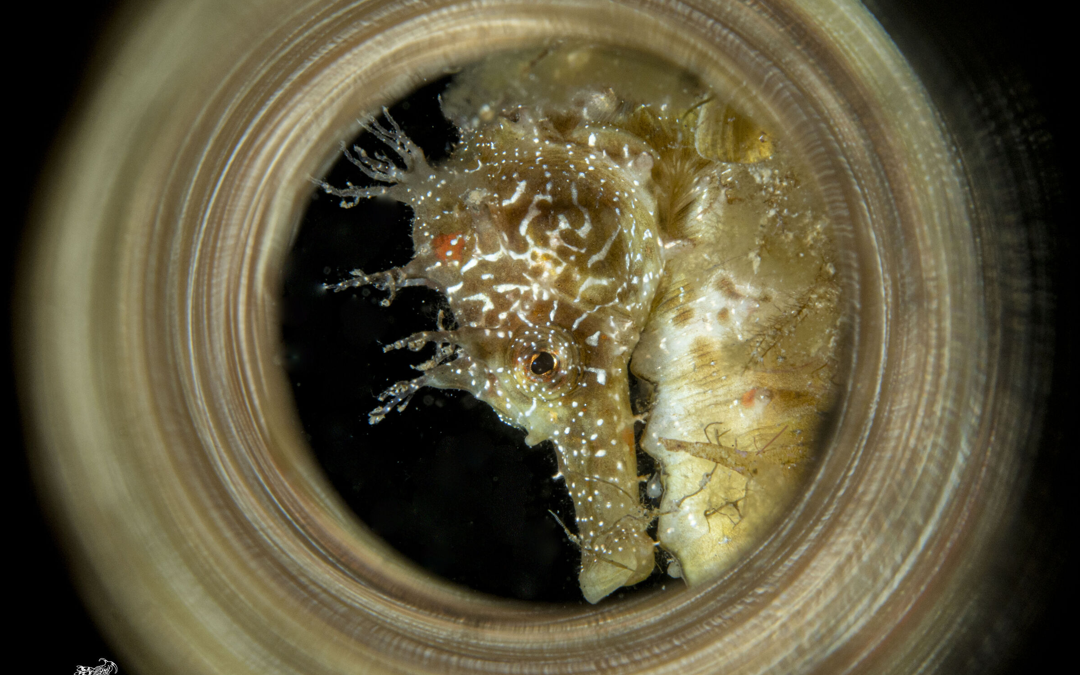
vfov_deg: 10.2
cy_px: 335
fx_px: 3768
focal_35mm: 128
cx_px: 542
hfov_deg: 16.3
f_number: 20
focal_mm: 60
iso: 200
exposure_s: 1/125
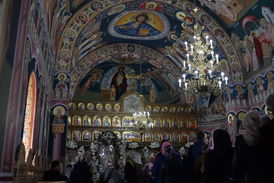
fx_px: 266
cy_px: 92
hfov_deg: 54.4
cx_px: 137
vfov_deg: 37.9
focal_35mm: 35
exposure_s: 1/50
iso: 200
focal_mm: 35
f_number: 3.5
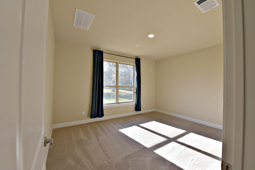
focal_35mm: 14
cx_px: 128
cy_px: 85
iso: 400
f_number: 8
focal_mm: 14
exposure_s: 1/250
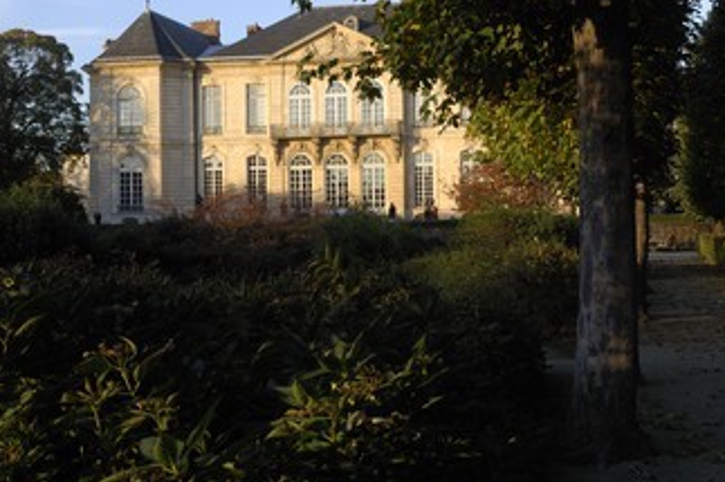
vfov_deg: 22.4
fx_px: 1221
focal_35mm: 61
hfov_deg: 33.0
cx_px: 437
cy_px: 222
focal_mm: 31
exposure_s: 1/50
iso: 100
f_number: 8
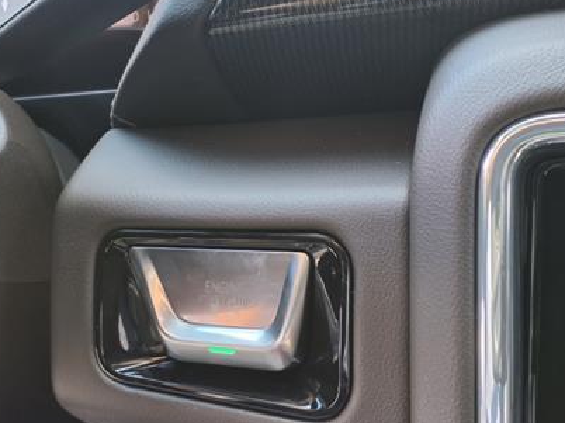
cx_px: 226
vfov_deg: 33.5
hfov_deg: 43.7
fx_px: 701
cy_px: 252
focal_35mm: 43
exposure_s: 1/40
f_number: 1.9
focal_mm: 3.58
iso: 50
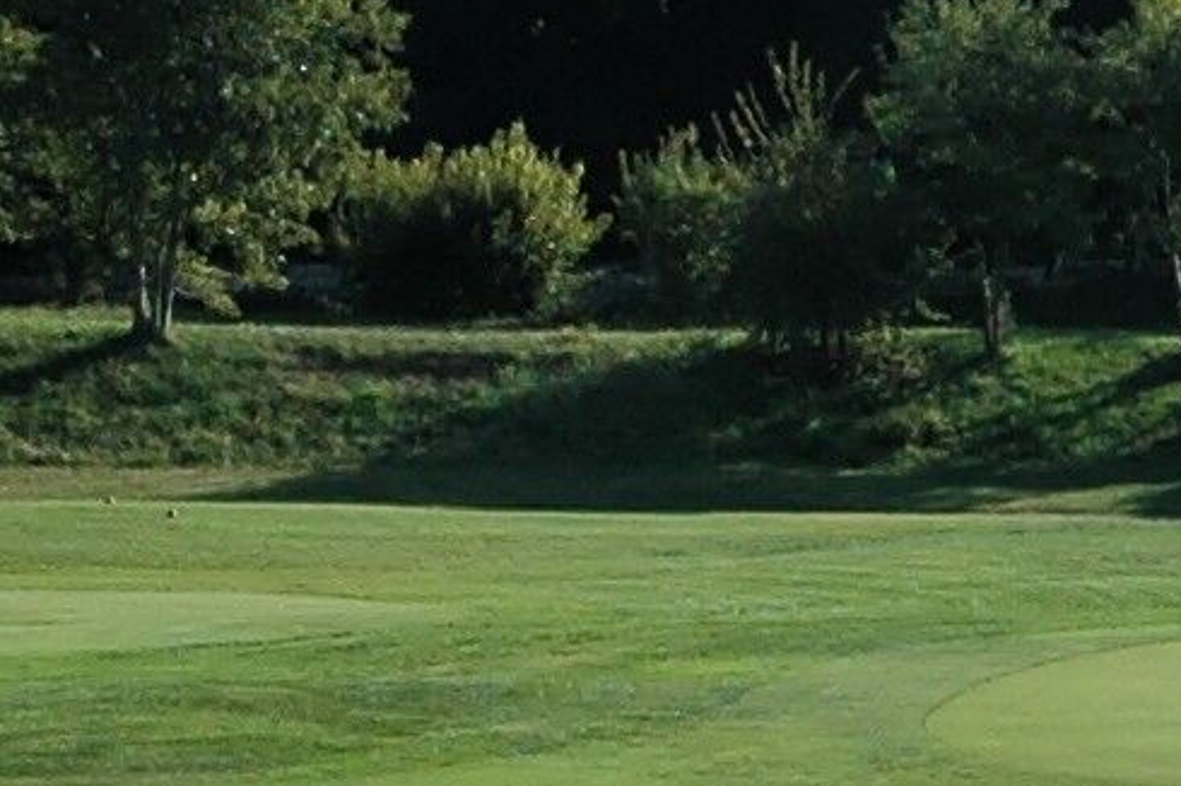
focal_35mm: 322
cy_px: 803
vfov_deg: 4.3
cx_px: 3278
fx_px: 10558
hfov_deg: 6.0
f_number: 9
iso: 200
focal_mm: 35
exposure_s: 1/320
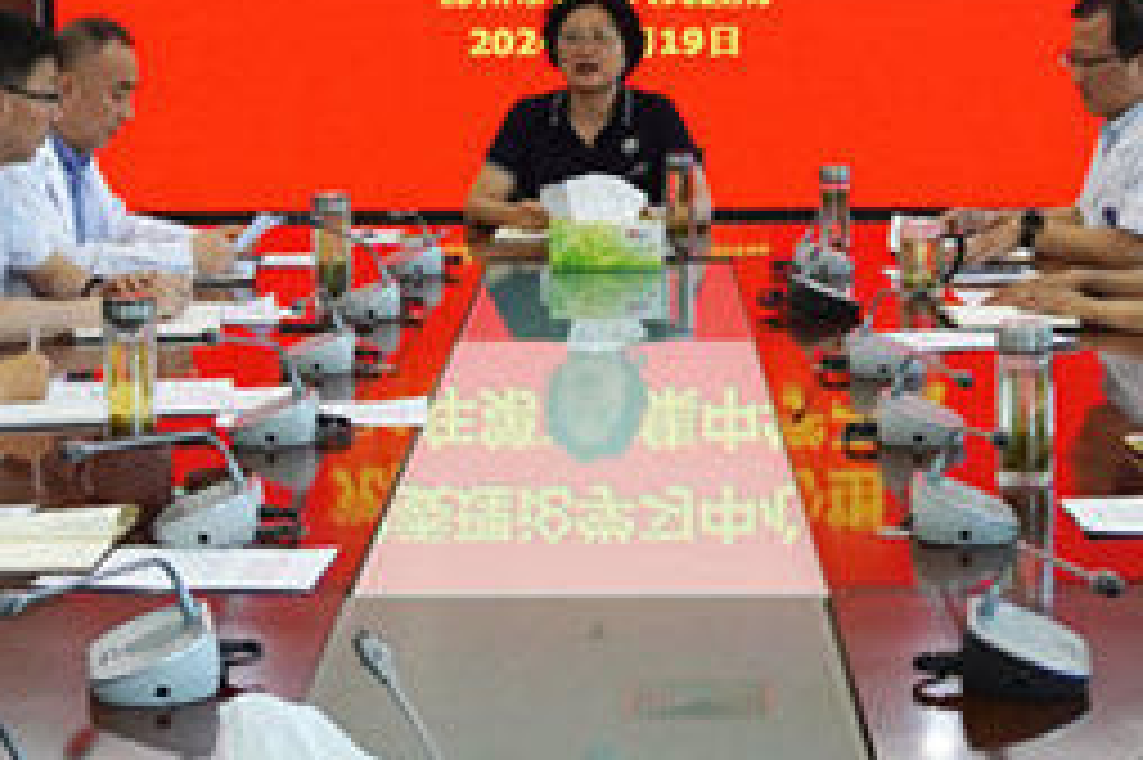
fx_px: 2887
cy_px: 189
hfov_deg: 22.4
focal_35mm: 91
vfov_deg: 14.9
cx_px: 594
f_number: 4
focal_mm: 22
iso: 1000
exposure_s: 1/160
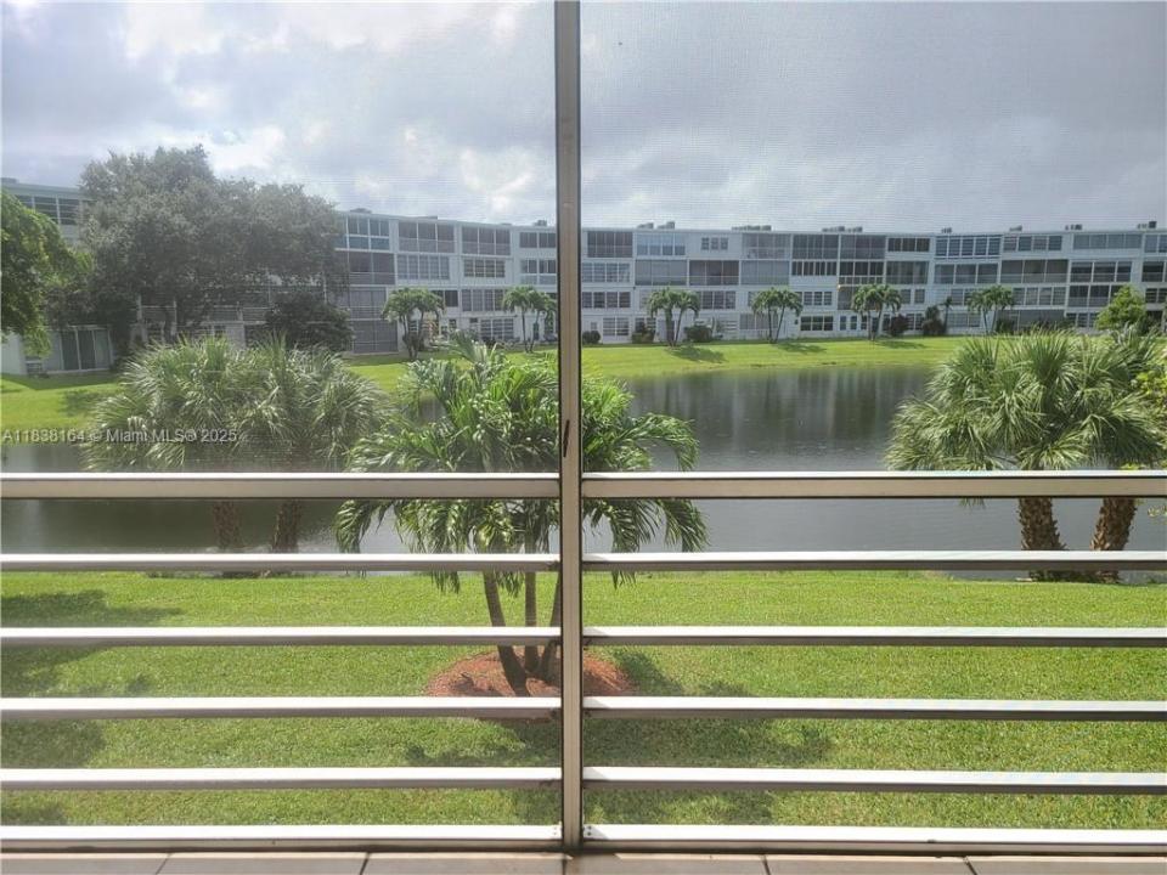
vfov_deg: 53.1
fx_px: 877
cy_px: 438
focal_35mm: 26
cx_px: 584
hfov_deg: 67.3
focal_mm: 5.4
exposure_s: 1/1303
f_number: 1.8
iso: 40
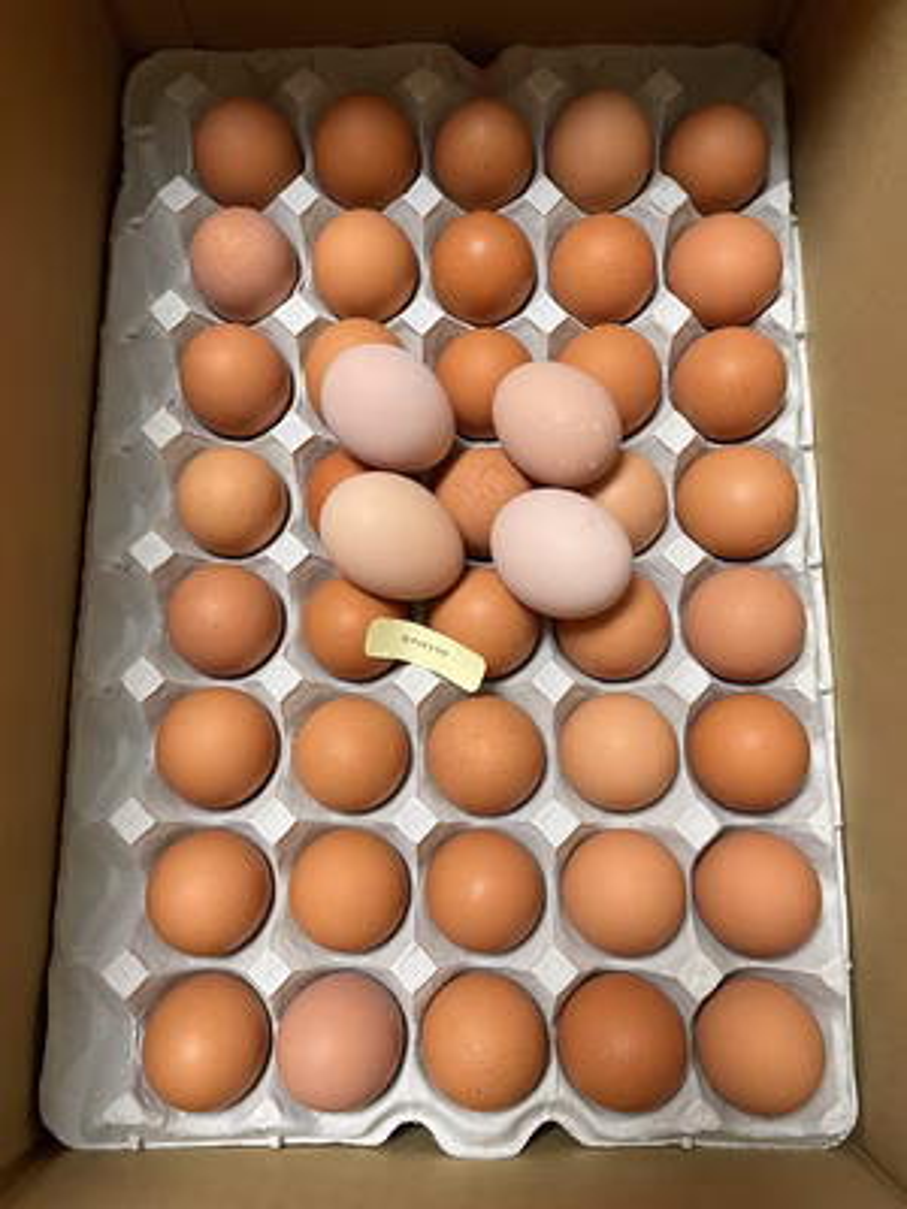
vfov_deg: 67.3
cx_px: 454
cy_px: 604
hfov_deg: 53.1
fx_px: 908
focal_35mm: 26
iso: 320
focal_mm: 4.2
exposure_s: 1/50
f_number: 1.6
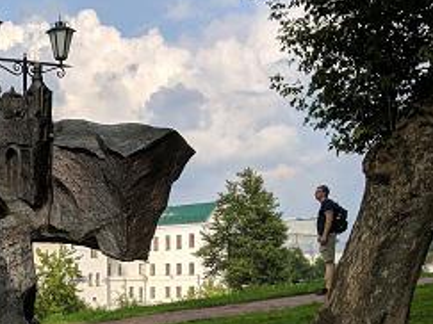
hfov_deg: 24.4
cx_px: -12
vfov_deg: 18.7
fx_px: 950
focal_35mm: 76
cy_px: 352
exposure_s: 1/953
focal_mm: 3.81
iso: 100
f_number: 2.2
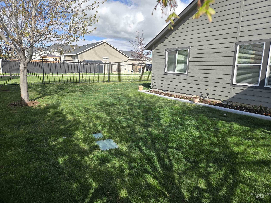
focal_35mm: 23
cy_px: 102
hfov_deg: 73.9
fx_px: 180
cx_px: 136
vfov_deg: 58.9
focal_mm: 5.4
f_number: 1.8
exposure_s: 1/2921
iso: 64
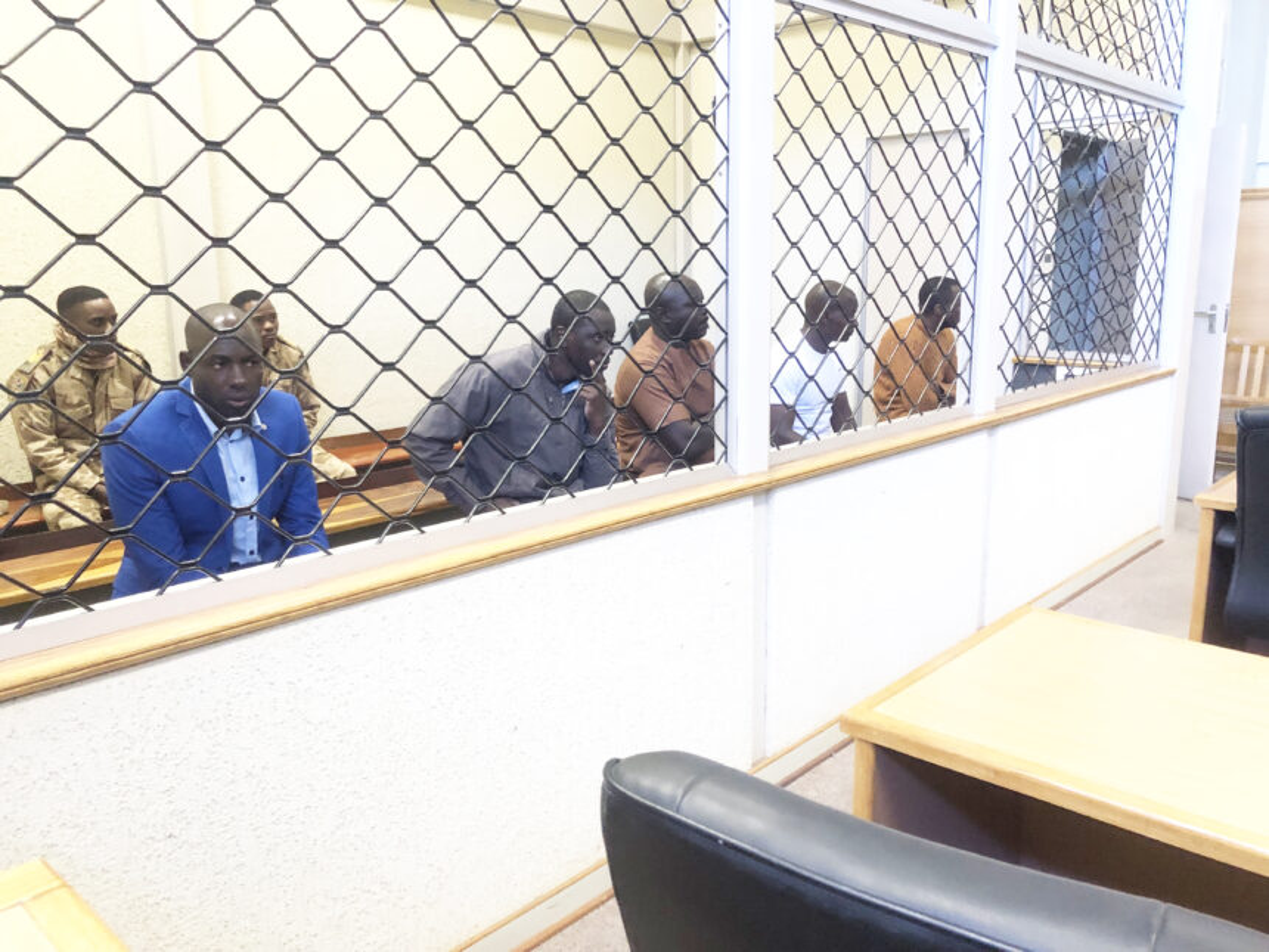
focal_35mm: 28
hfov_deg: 63.4
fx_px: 1026
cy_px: 476
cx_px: 634
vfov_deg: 49.7
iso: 100
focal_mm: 3.99
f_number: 1.8
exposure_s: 1/17
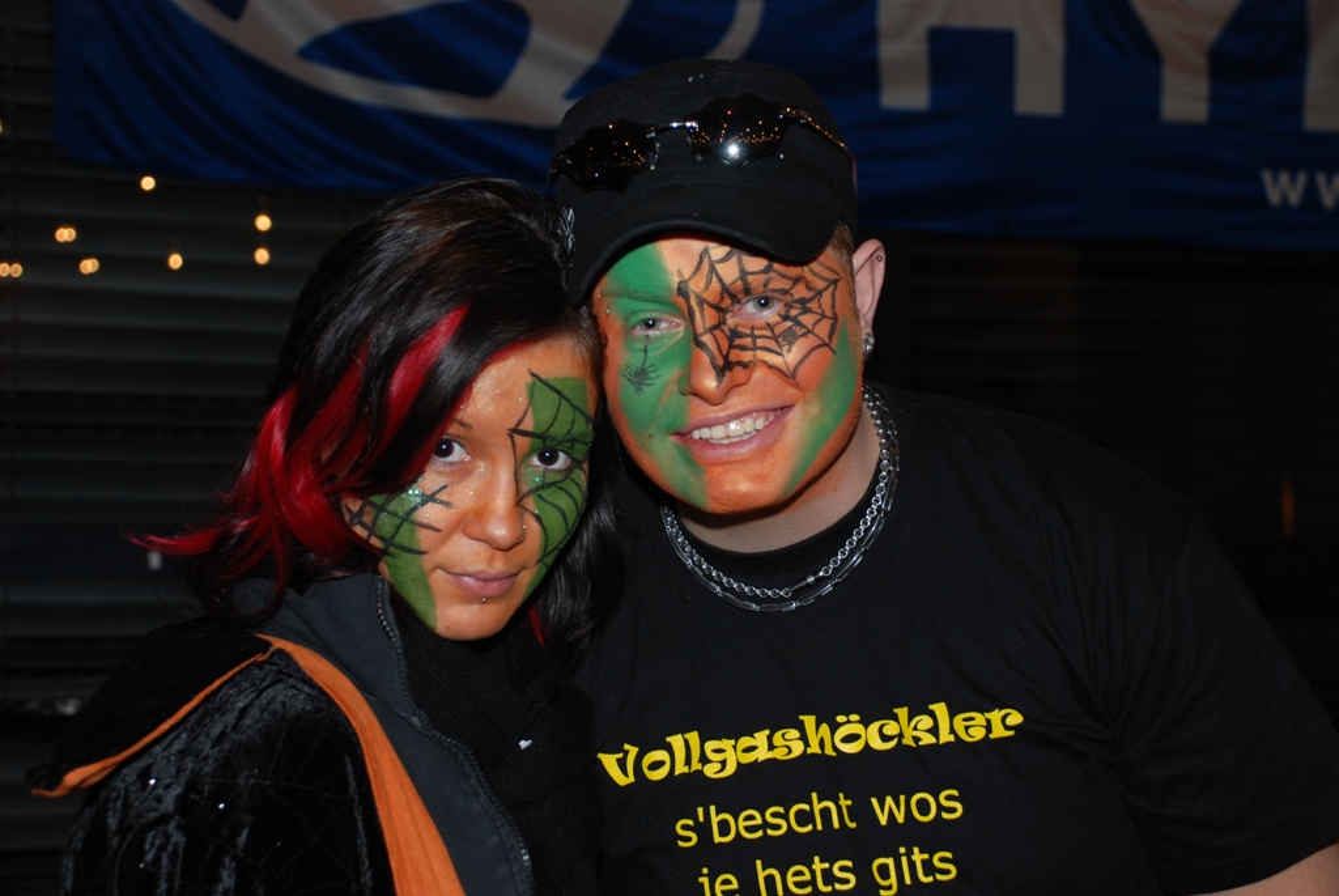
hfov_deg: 28.0
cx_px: 670
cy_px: 448
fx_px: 2681
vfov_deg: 19.0
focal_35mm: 72
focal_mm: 48
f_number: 4.8
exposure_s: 1/60
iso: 200
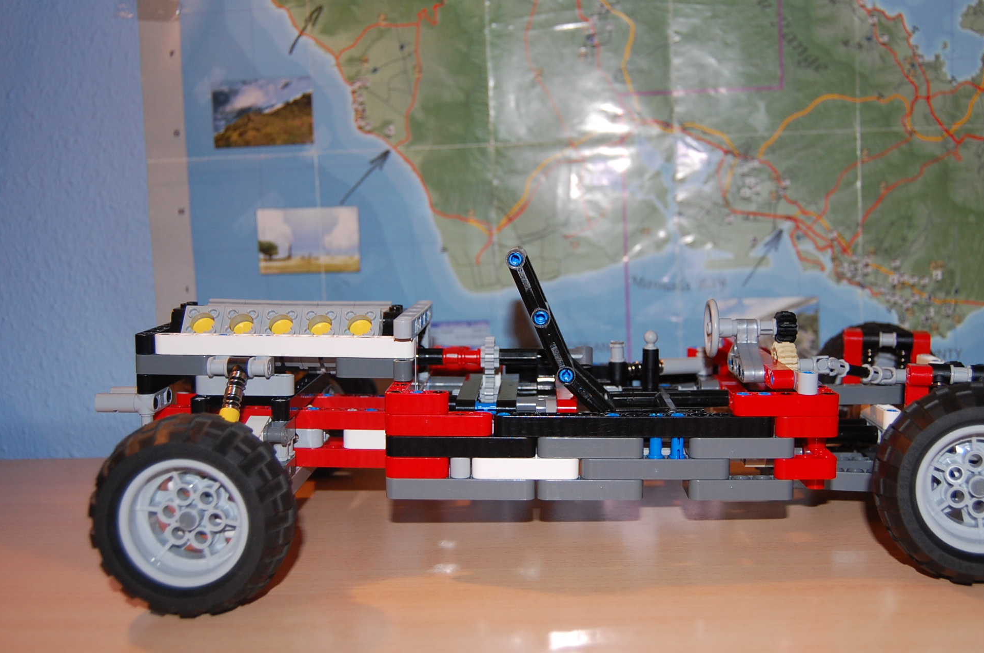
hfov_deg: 47.8
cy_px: 326
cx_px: 536
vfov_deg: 32.8
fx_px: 1108
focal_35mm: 41
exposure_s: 1/60
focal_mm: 23
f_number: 3.8
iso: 400
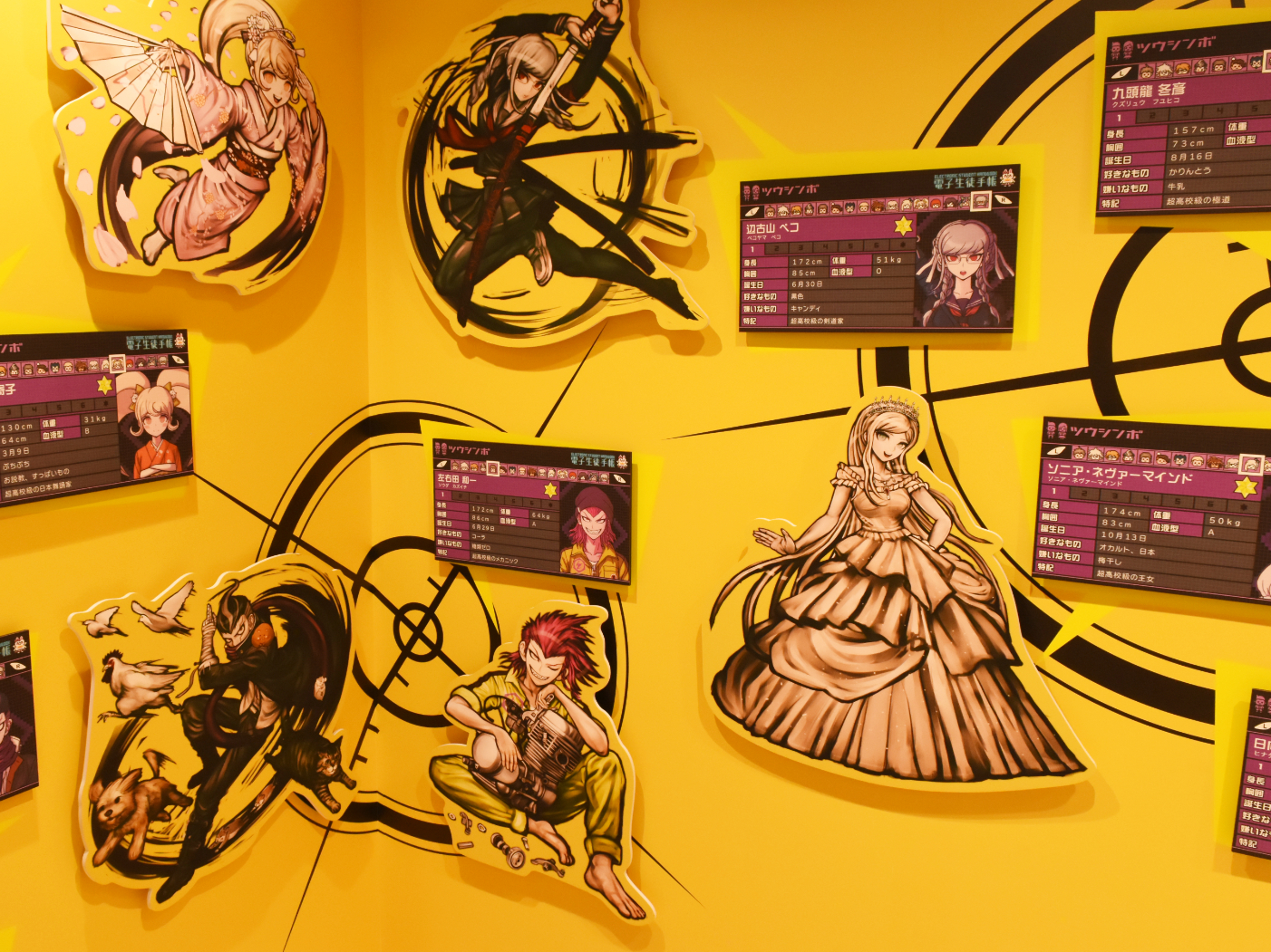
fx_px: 1101
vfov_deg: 46.8
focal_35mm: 30
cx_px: 582
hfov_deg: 59.9
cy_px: 485
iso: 1600
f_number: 9
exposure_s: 1/60
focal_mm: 18
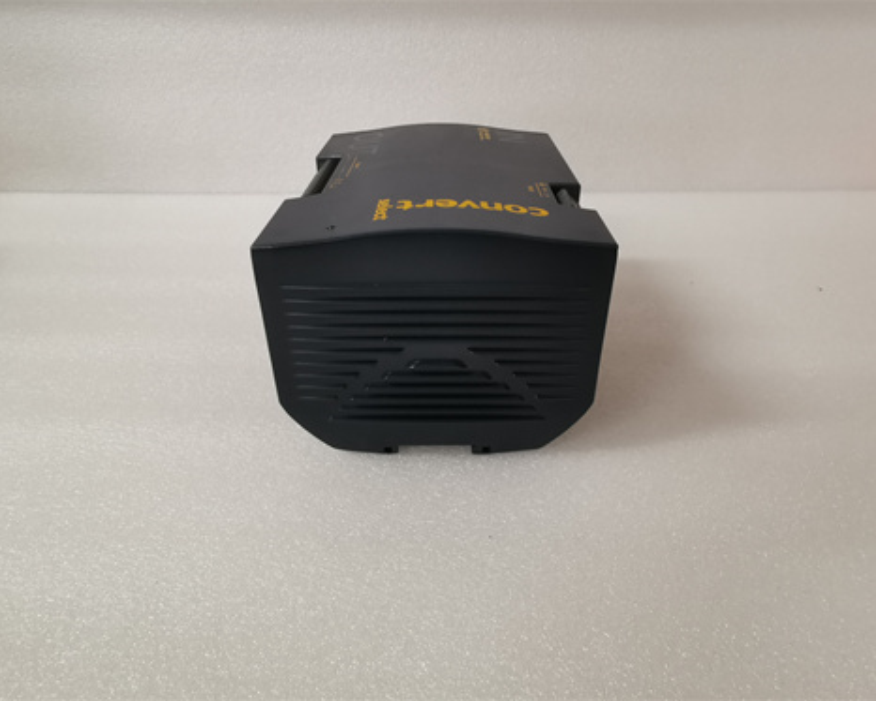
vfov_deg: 63.1
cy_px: 350
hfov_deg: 75.0
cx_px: 447
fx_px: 570
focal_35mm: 22
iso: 200
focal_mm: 3.95
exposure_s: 1/36
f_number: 2.2
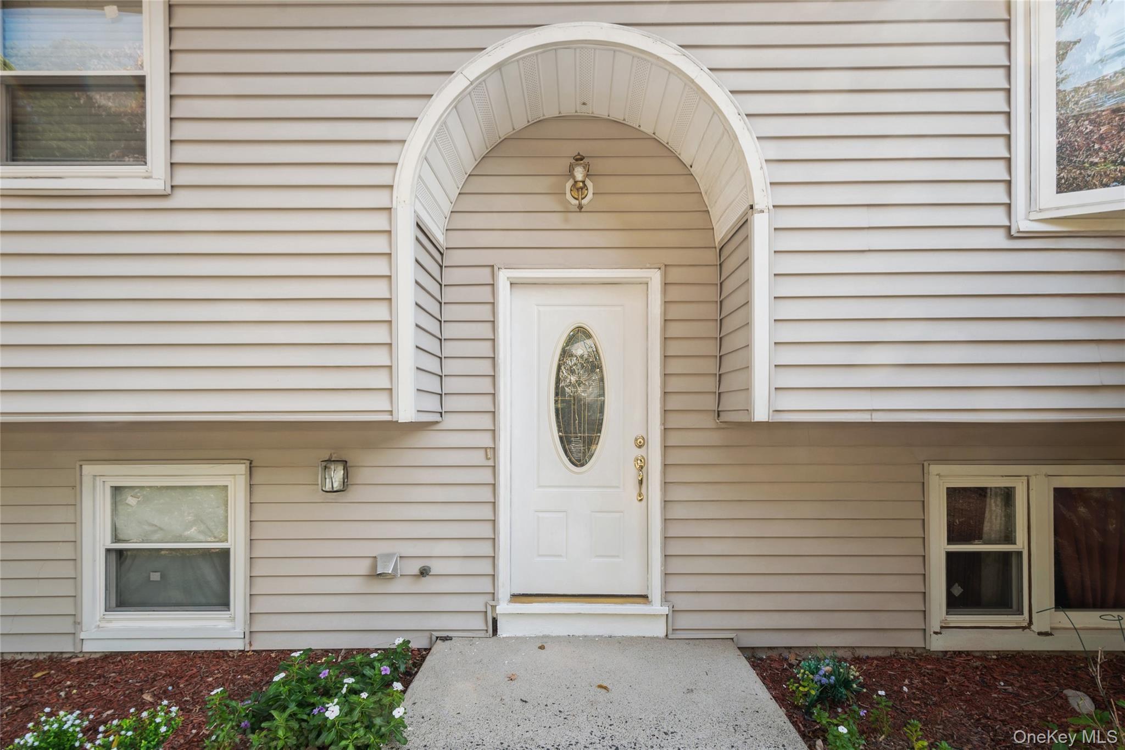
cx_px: 562
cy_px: 375
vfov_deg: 77.3
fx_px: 469
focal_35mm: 15
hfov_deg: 100.4
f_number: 11
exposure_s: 1/6
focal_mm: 10
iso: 100
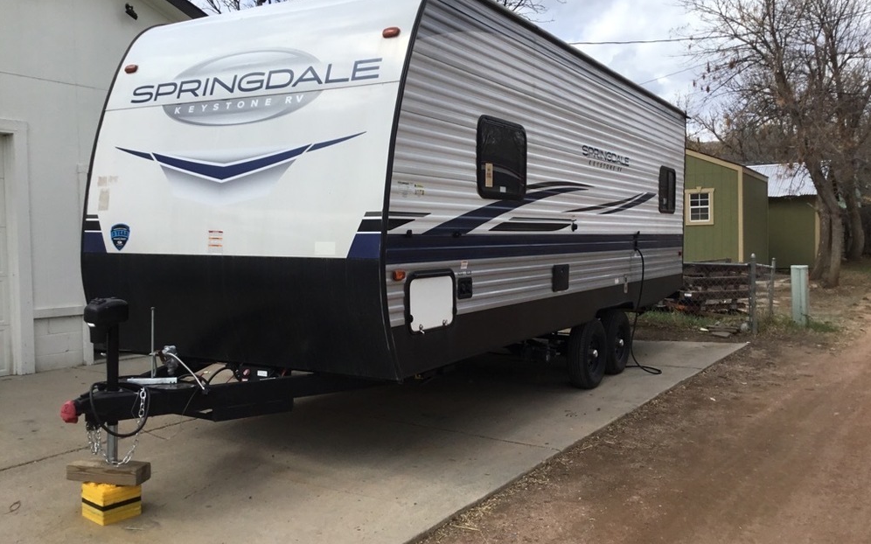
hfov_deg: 58.2
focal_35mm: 33
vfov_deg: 38.3
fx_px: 783
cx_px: 436
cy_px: 270
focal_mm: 3.3
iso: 25
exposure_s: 1/1164
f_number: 2.4
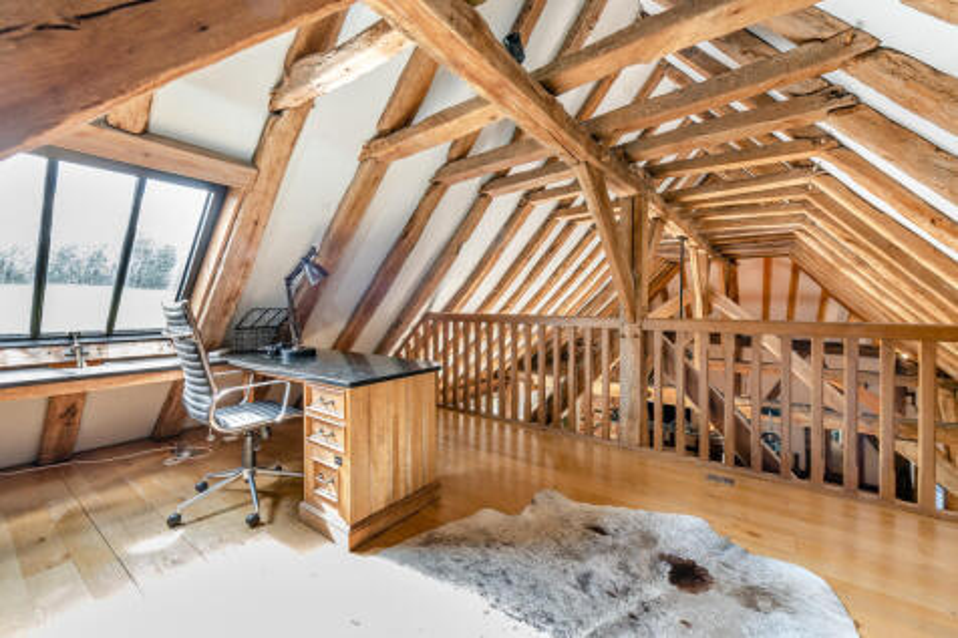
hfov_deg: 104.3
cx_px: 479
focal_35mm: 14
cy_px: 319
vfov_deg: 81.2
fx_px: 372
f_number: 8
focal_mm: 14
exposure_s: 1/3
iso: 100
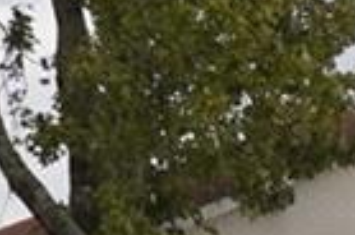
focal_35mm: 177
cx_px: 559
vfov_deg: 7.5
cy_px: 434
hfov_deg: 11.1
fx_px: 1741
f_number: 4
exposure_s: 1/320
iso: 100
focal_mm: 9
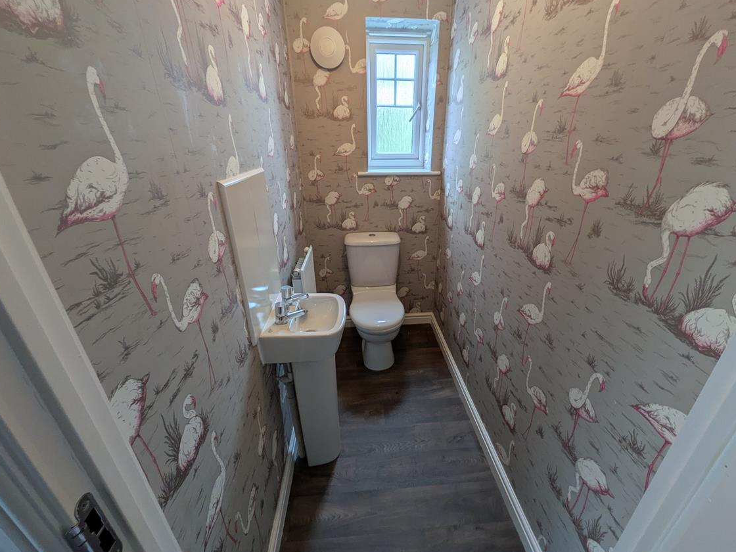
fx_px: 319
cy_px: 279
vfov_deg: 81.7
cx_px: 384
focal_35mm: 15
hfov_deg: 98.1
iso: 88
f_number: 2.2
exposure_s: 1/100
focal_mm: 1.85
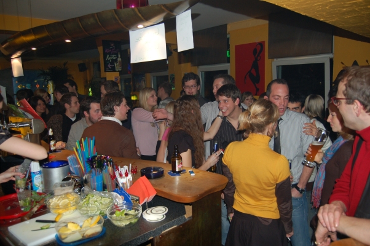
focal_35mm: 27
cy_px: 123
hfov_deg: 67.4
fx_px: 277
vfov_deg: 47.8
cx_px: 185
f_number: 3.5
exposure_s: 1/60
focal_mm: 18
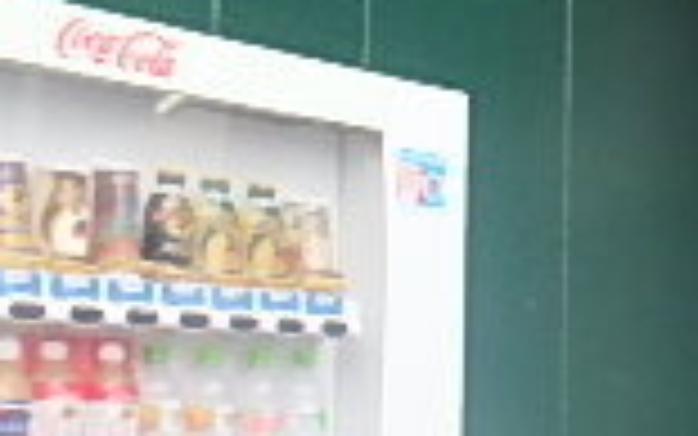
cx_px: 1076
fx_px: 1751
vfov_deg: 14.0
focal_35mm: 92
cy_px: 436
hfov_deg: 19.4
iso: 125
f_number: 3.5
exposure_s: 1/80
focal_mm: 3.7
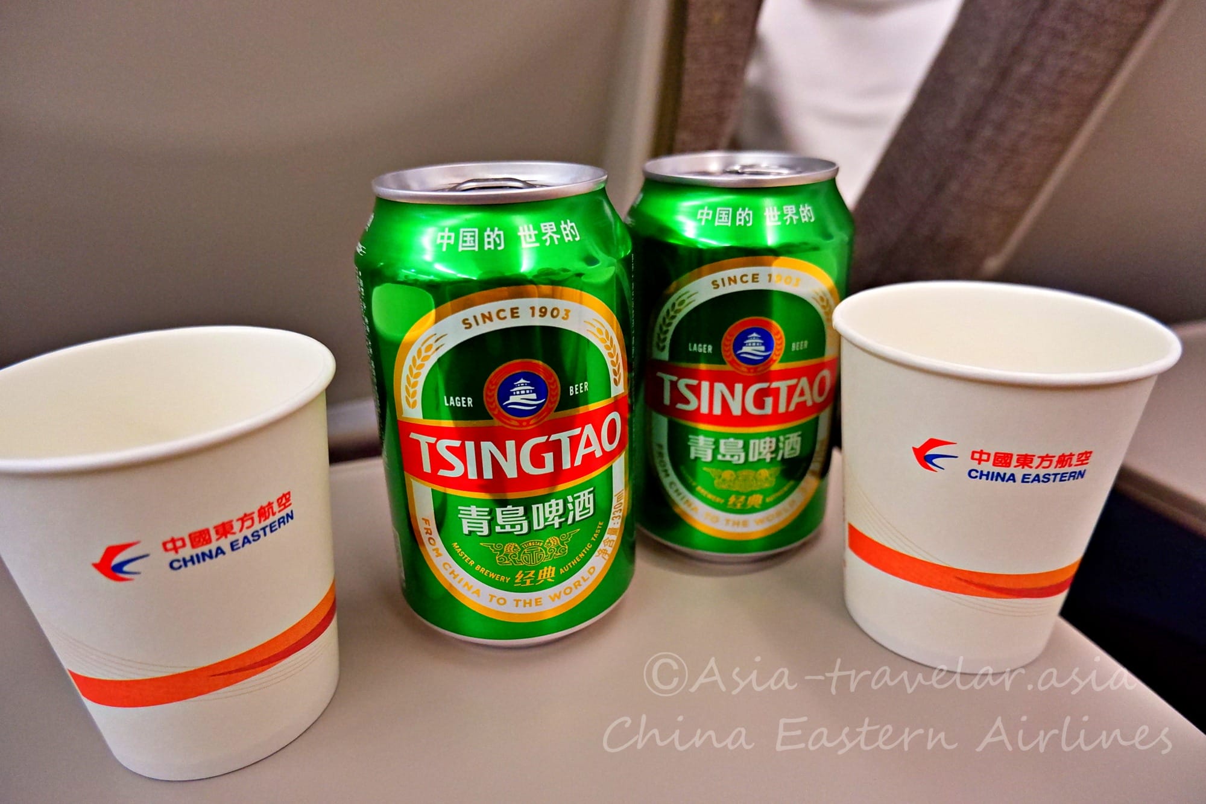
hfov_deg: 76.1
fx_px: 770
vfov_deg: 55.1
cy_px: 402
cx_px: 603
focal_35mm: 23
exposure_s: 1/25
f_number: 3.5
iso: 3200
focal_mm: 15
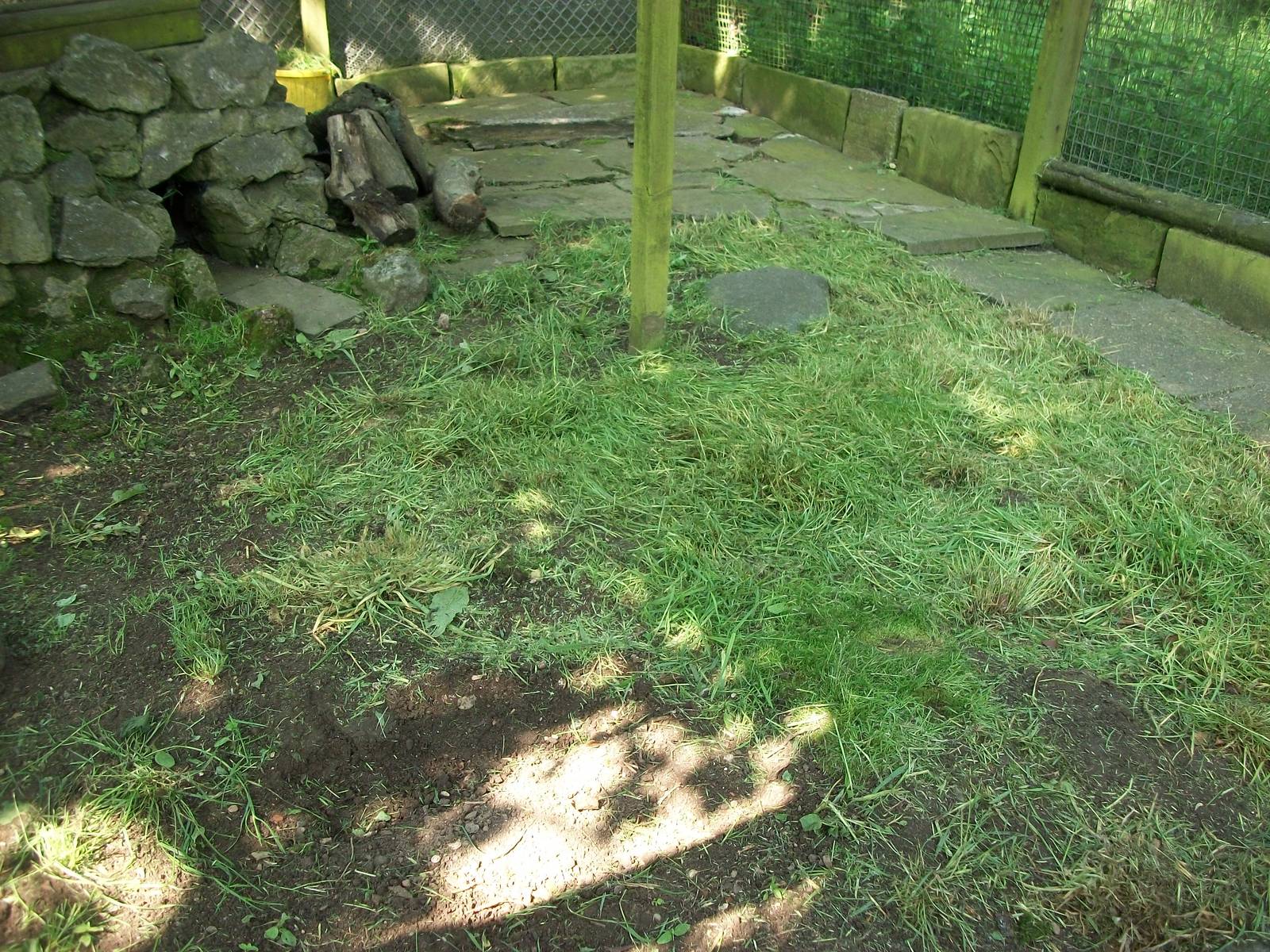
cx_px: 635
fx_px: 1174
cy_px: 476
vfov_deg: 44.2
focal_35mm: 32
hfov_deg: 56.8
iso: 80
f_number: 2.9
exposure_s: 1/80
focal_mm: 5.7
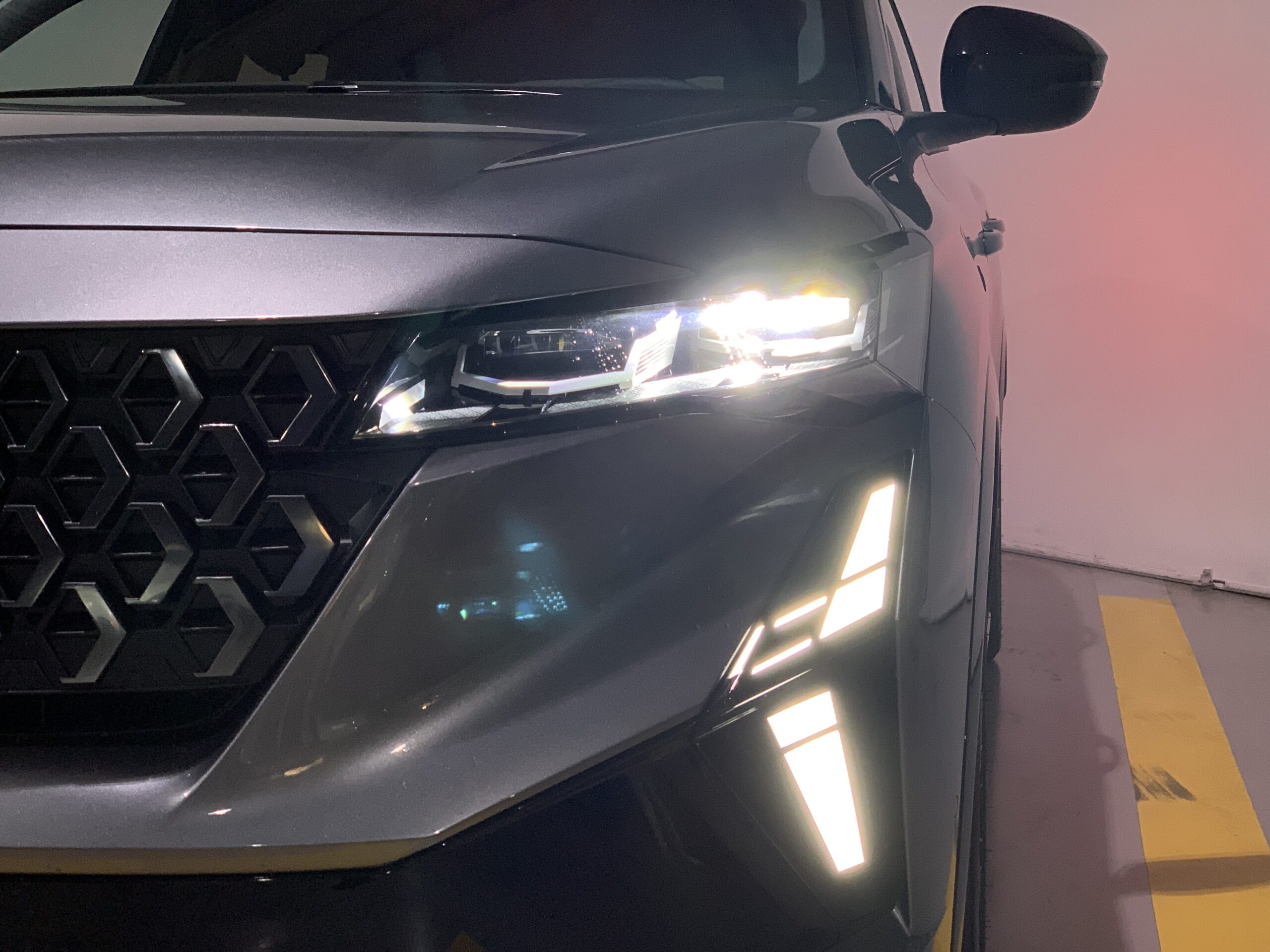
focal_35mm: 52
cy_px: 476
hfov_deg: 36.8
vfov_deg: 28.0
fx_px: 1908
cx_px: 635
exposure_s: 1/100
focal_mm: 6
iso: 125
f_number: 2.4
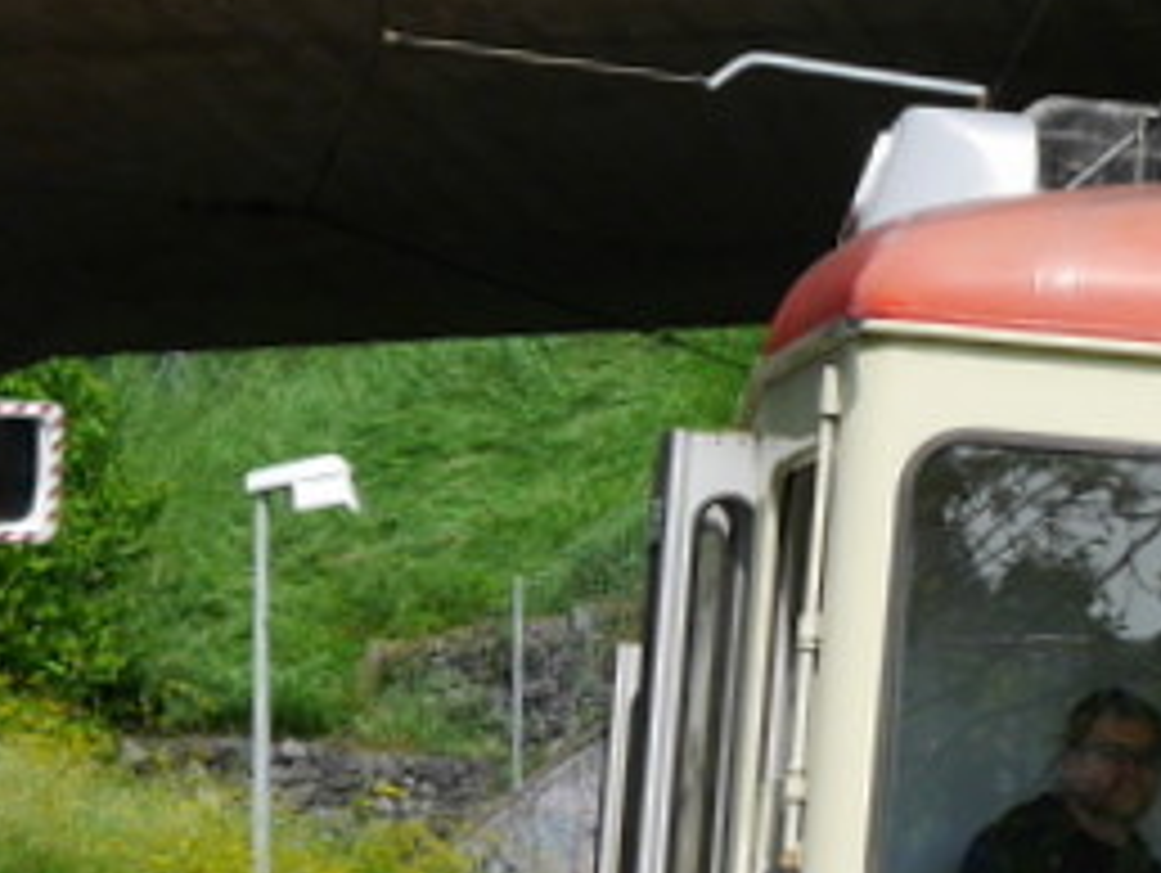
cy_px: 934
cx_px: 1737
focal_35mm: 213
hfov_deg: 9.0
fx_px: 7151
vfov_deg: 7.0
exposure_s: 1/250
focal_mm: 25
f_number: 7.1
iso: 160
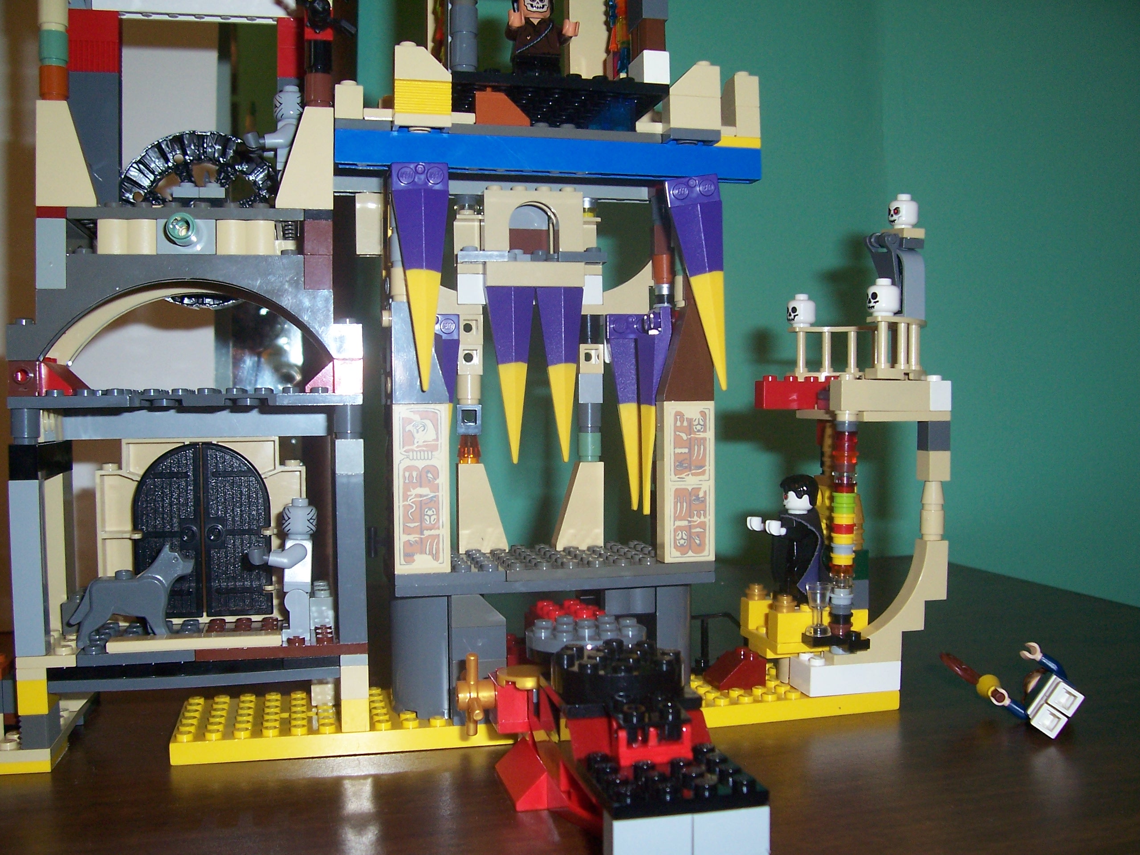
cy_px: 428
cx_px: 570
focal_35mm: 34
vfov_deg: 41.8
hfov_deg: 54.0
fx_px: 1120
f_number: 2.7
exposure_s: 1/60
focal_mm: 5.6
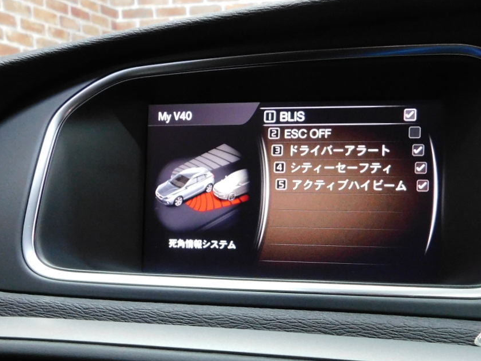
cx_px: 293
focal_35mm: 44
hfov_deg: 42.7
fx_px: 611
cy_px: 270
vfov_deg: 32.3
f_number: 3
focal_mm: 4
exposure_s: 1/20
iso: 400
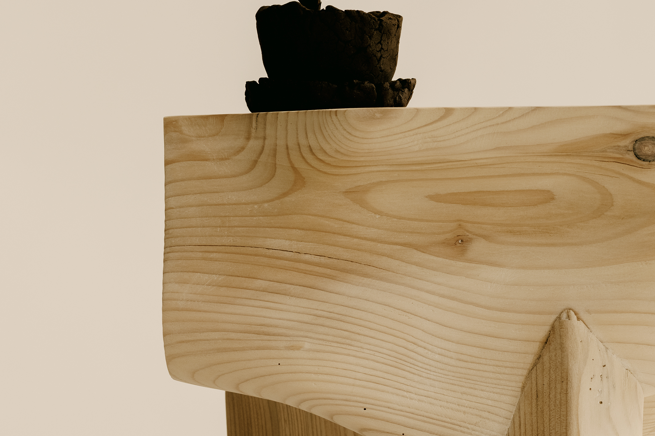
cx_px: 445
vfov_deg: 9.5
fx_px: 2638
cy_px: 305
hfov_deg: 14.1
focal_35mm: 145
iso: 640
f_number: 10
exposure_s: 1/15
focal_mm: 80
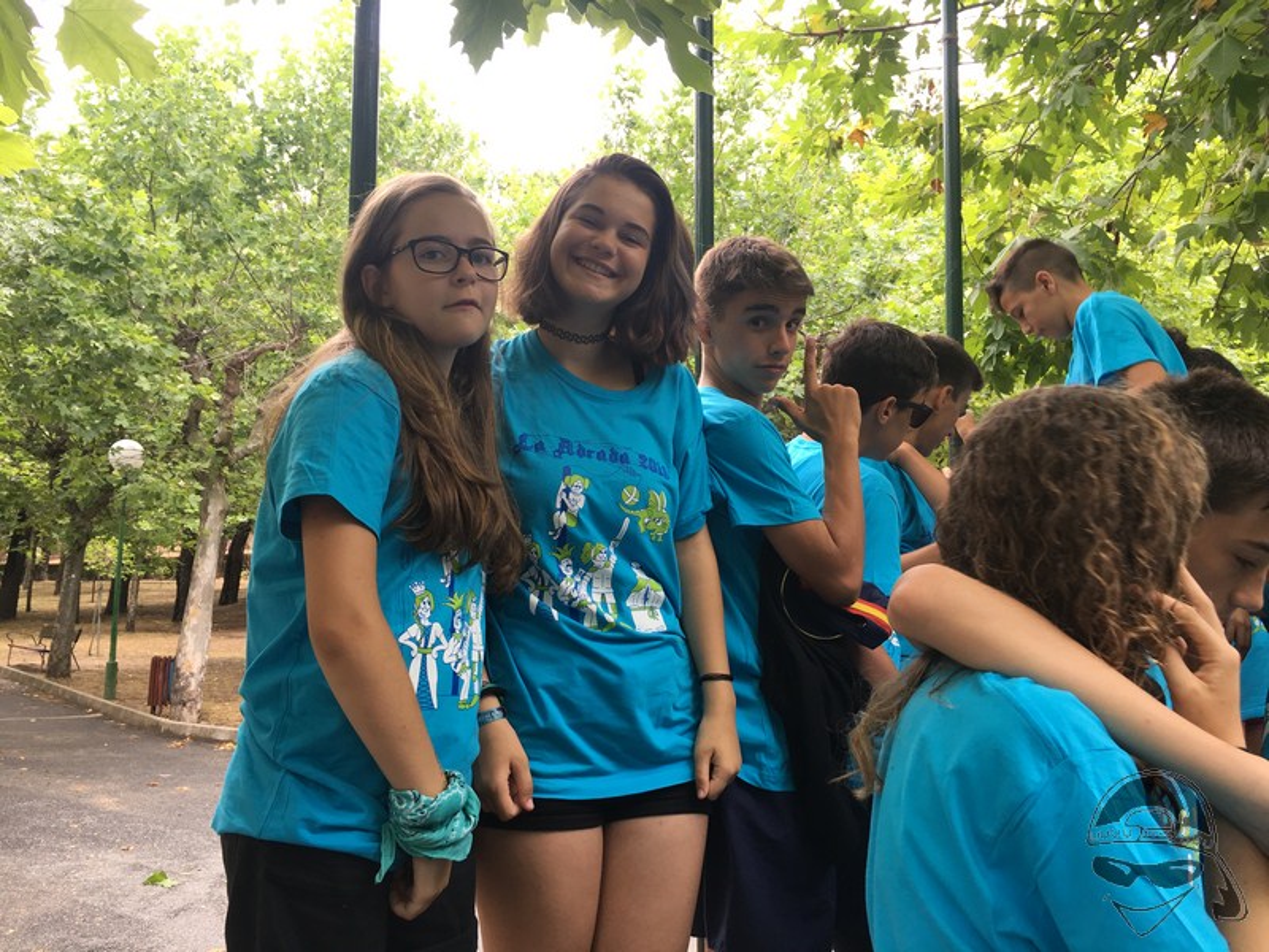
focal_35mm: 29
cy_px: 476
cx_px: 634
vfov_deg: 48.2
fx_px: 1063
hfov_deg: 61.7
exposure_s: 1/100
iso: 25
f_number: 2.2
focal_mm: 4.15
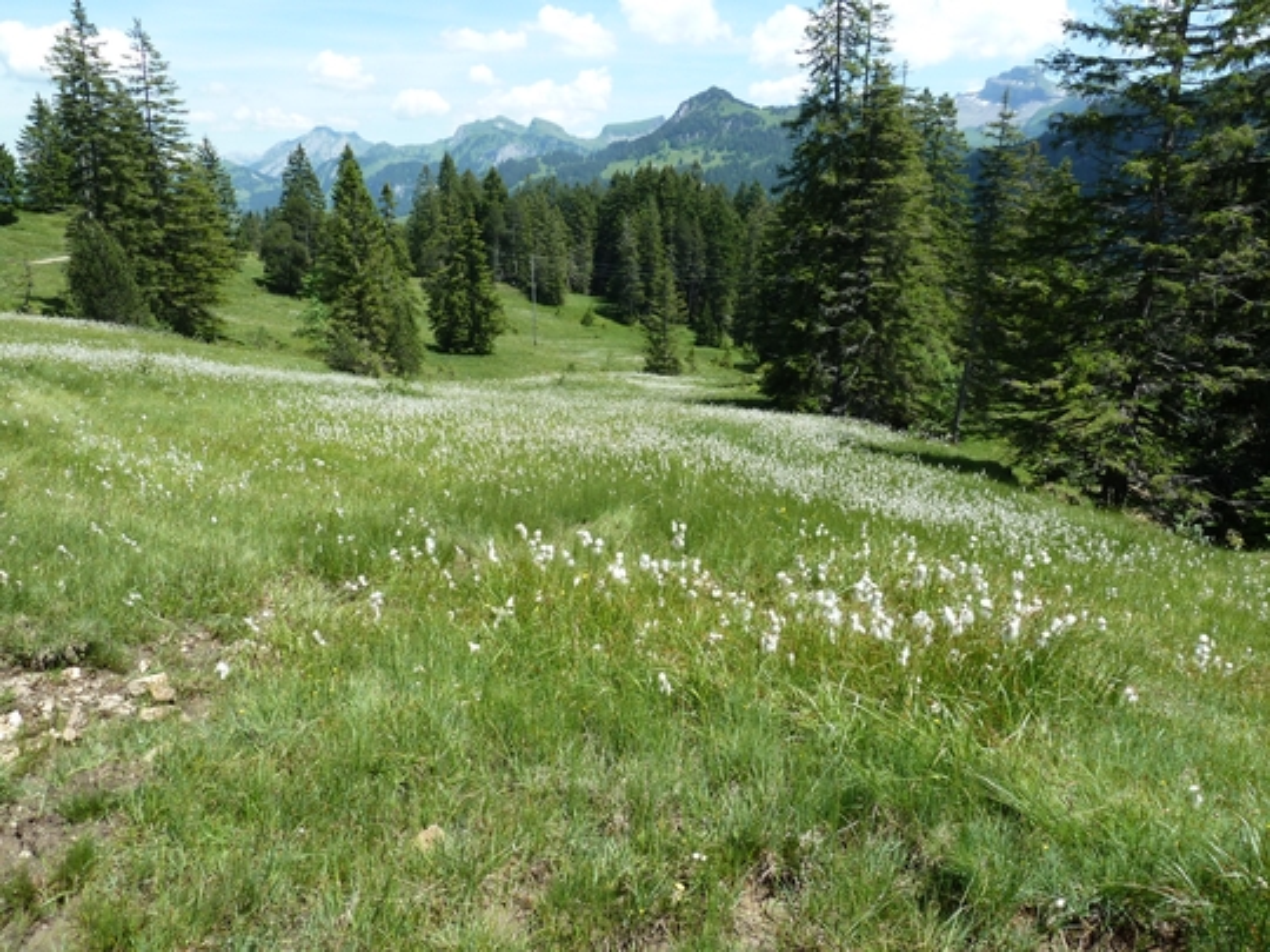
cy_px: 476
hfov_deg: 69.4
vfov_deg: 54.9
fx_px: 917
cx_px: 635
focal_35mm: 25
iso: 80
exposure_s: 1/250
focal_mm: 4.1
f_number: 4
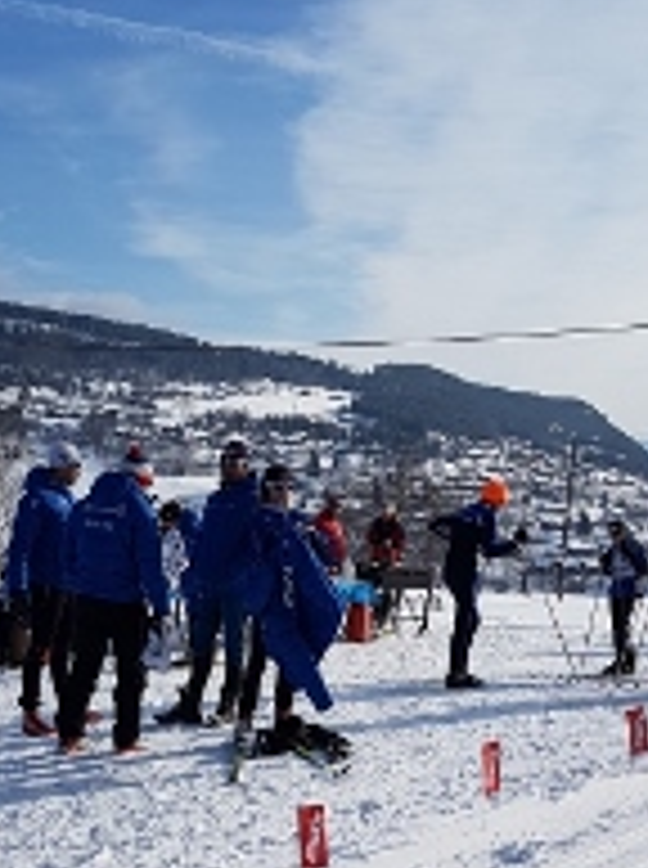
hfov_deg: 26.9
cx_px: 302
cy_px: 603
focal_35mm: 54
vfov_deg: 35.1
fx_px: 1352
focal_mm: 4.2
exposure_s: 1/4128
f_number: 1.7
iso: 40
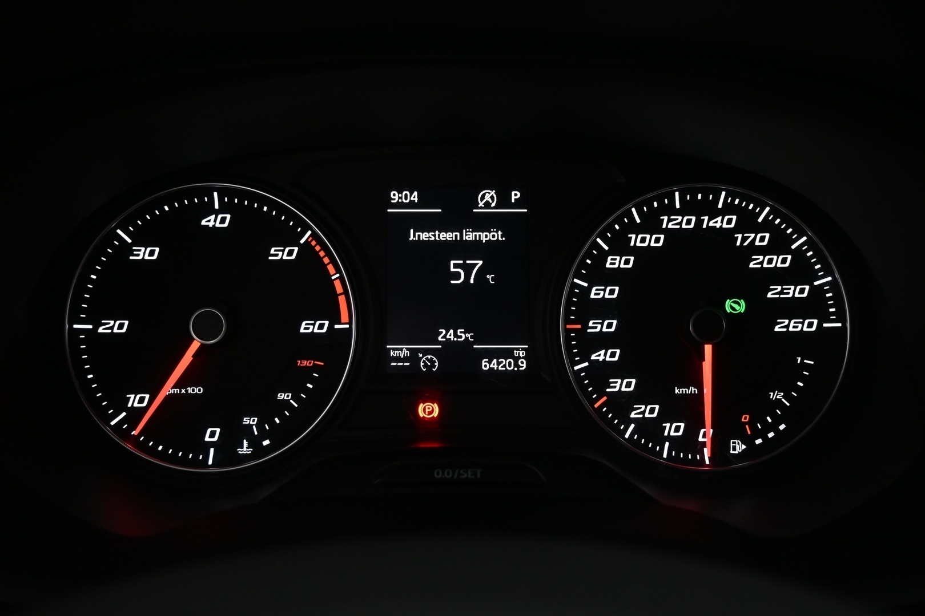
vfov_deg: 38.4
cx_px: 462
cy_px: 308
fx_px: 886
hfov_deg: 55.1
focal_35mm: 34
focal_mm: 23
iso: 1250
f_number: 4.2
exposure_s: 1/40
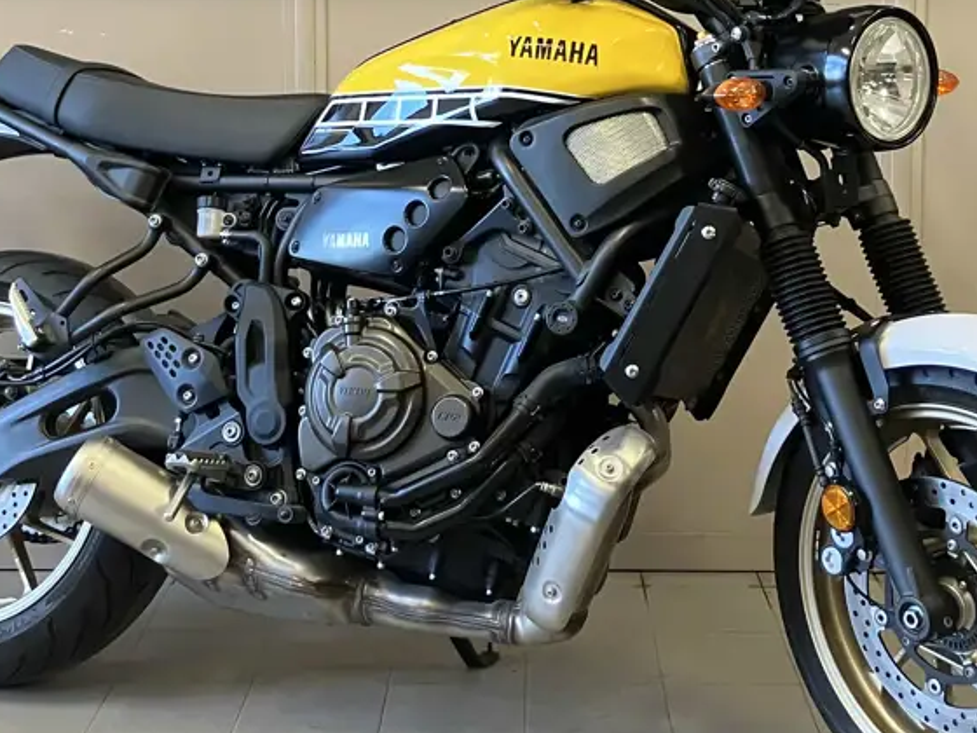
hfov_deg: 32.2
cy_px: 154
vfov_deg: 24.1
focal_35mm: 60
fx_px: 1693
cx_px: 520
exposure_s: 1/60
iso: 160
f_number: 1.8
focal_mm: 3.99
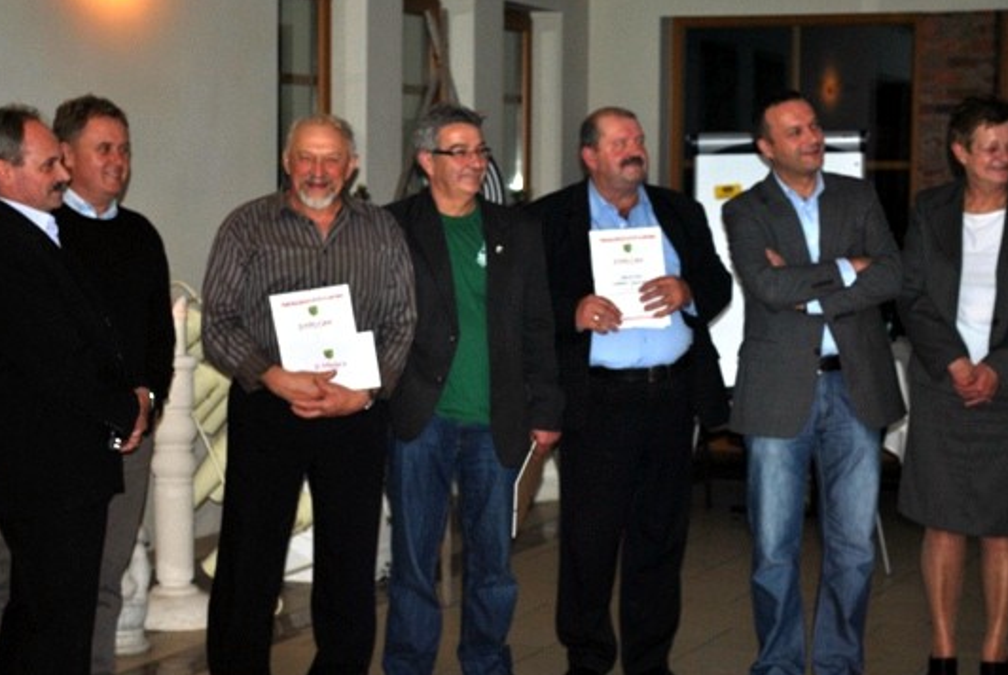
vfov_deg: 16.5
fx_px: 2327
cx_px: 523
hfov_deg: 24.4
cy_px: 353
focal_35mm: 83
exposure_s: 1/60
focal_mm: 46
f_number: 5.3
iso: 200
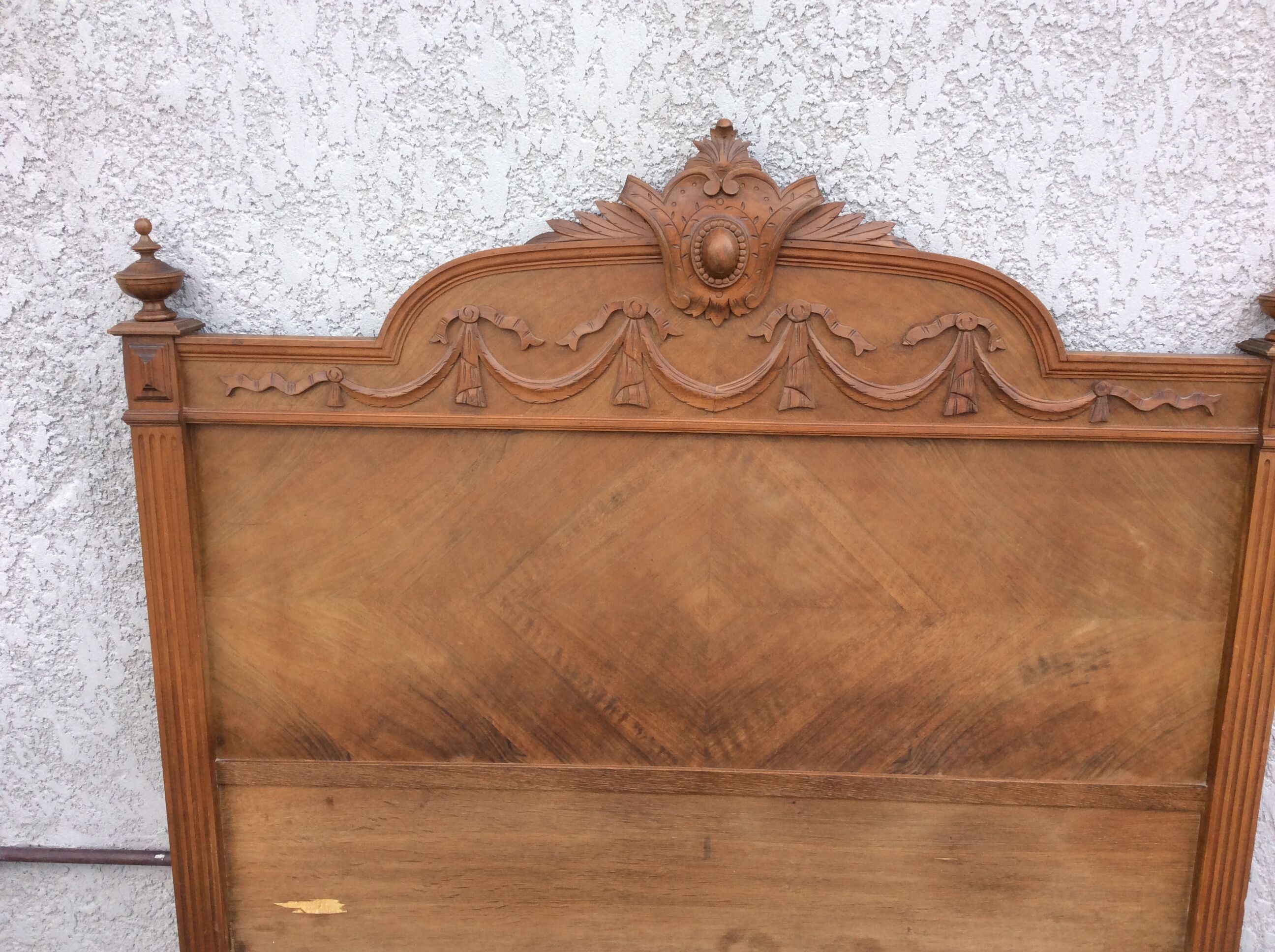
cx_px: 638
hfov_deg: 56.9
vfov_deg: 44.1
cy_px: 476
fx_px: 1177
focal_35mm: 32
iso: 32
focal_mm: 3.3
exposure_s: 1/287
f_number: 2.4
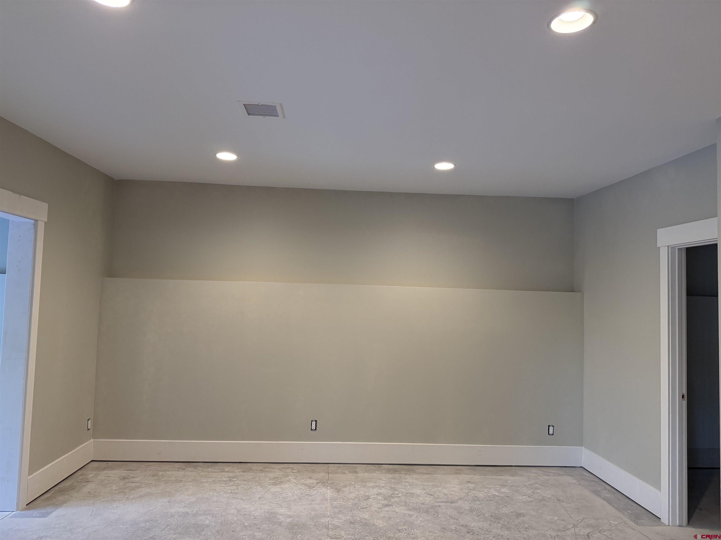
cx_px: 360
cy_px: 270
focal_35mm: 24
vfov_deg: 56.8
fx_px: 500
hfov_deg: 71.6
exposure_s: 1/120
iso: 320
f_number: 1.78
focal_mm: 6.76
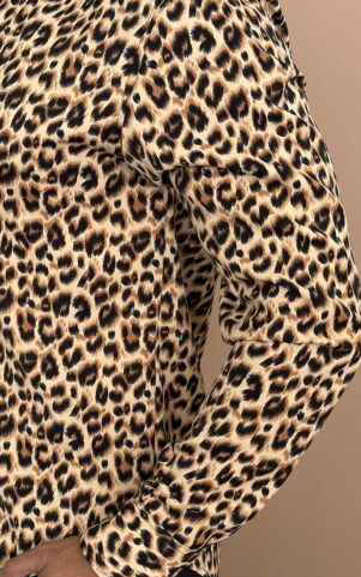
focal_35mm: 74
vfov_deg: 27.8
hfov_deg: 17.6
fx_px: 1164
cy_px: 336
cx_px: 110
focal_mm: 6.76
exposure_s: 1/121
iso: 64
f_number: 1.78
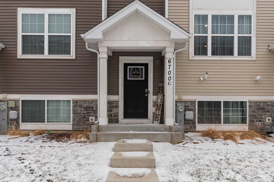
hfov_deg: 63.7
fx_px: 221
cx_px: 137
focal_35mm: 29
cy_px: 91
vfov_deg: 44.9
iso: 640
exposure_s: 1/60
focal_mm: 29
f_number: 8
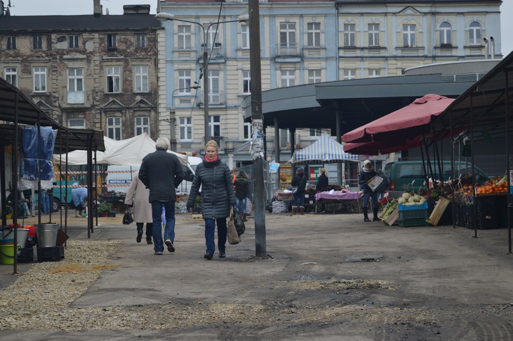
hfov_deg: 24.6
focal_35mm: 82
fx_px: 1175
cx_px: 256
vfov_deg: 16.5
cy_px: 170
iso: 500
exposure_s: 1/500
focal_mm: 55
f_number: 5.6
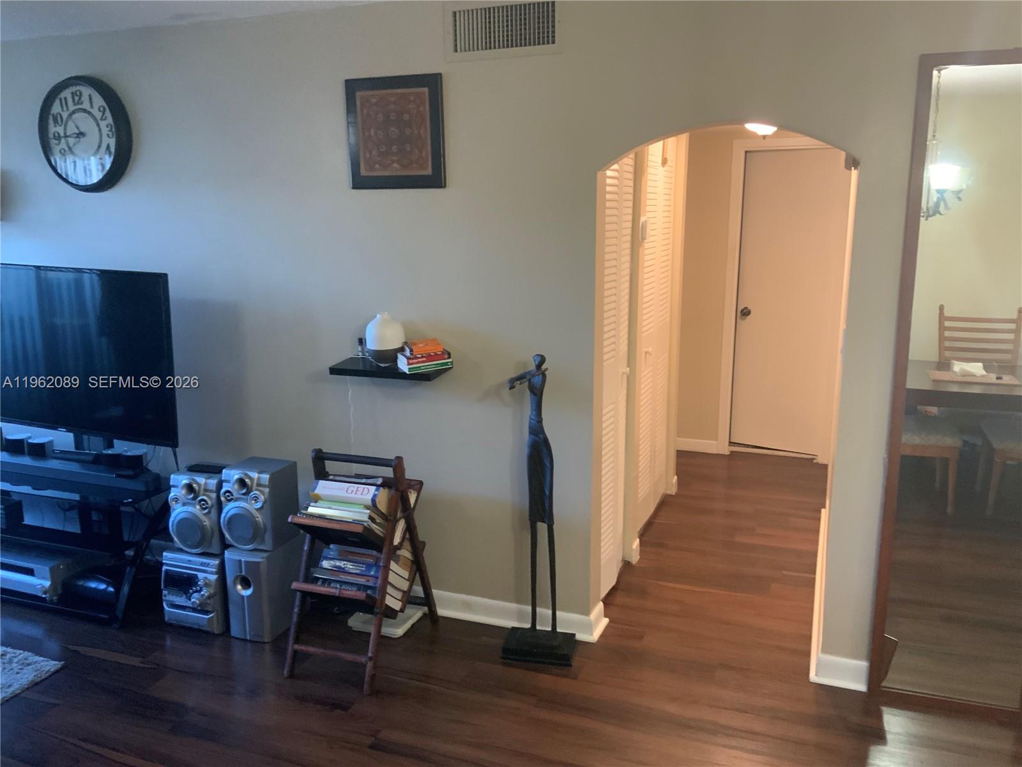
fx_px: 856
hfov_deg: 61.7
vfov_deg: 48.2
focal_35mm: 29
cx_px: 511
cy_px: 384
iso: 200
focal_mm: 3
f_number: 1.8
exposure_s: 1/40
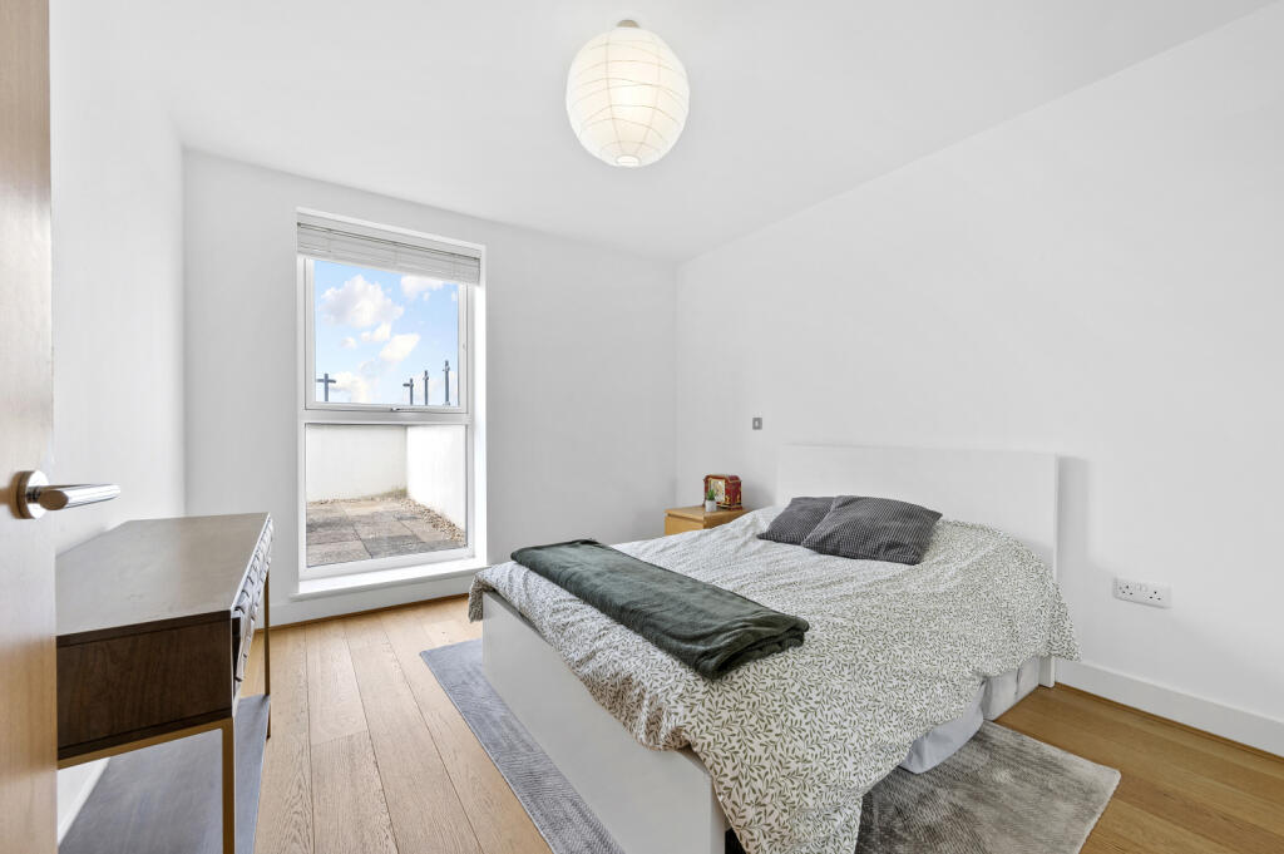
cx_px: 642
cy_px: 427
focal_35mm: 14
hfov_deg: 104.3
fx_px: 499
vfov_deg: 81.1
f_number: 16
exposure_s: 1/3
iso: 250
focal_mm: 14
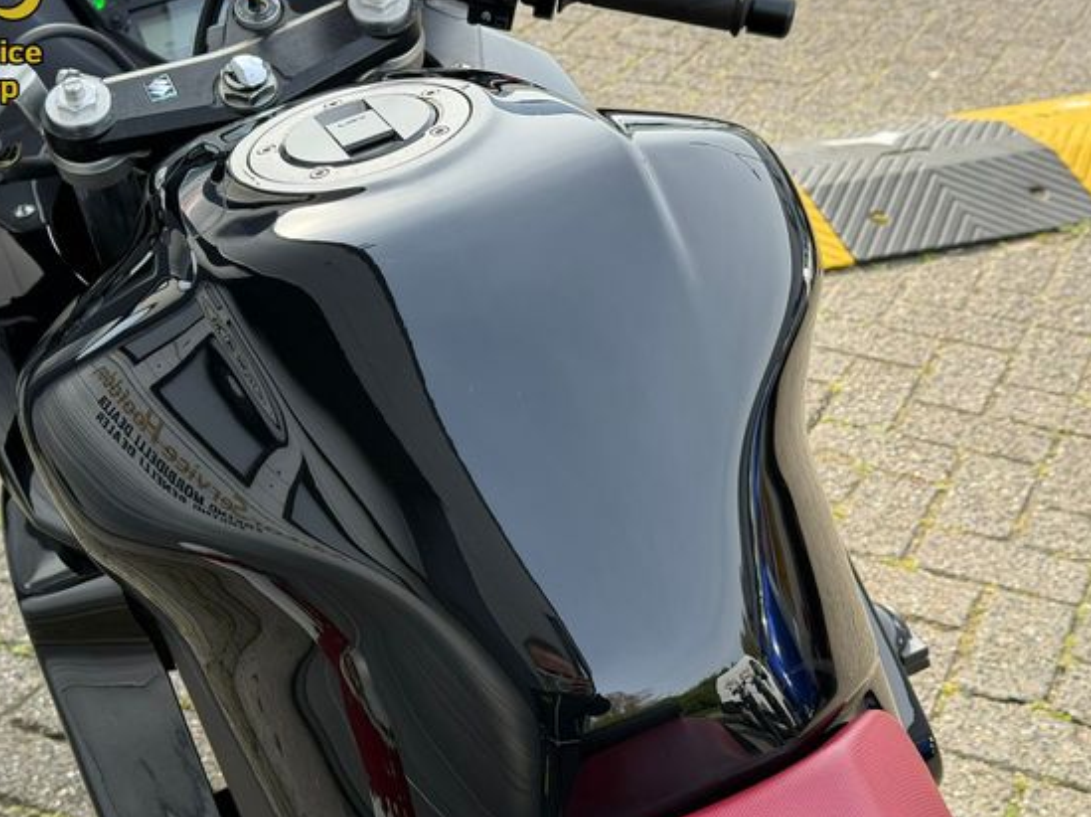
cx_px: 467
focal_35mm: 56
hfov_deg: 34.3
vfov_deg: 26.1
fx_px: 1764
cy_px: 392
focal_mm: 6.76
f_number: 1.78
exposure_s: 1/895
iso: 64
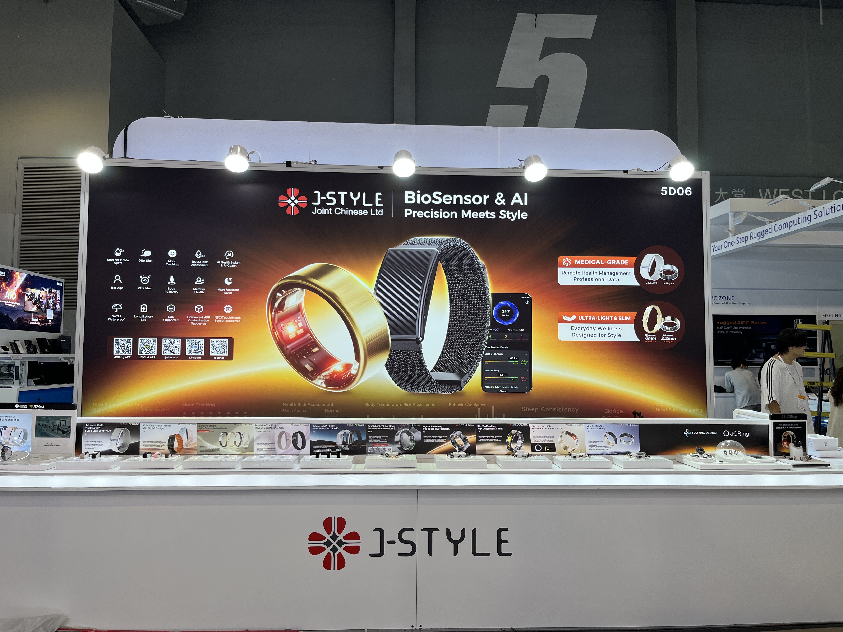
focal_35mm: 26
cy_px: 316
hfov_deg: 67.3
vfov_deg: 53.1
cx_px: 422
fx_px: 633
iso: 40
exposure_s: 1/198
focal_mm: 5.1
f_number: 1.6
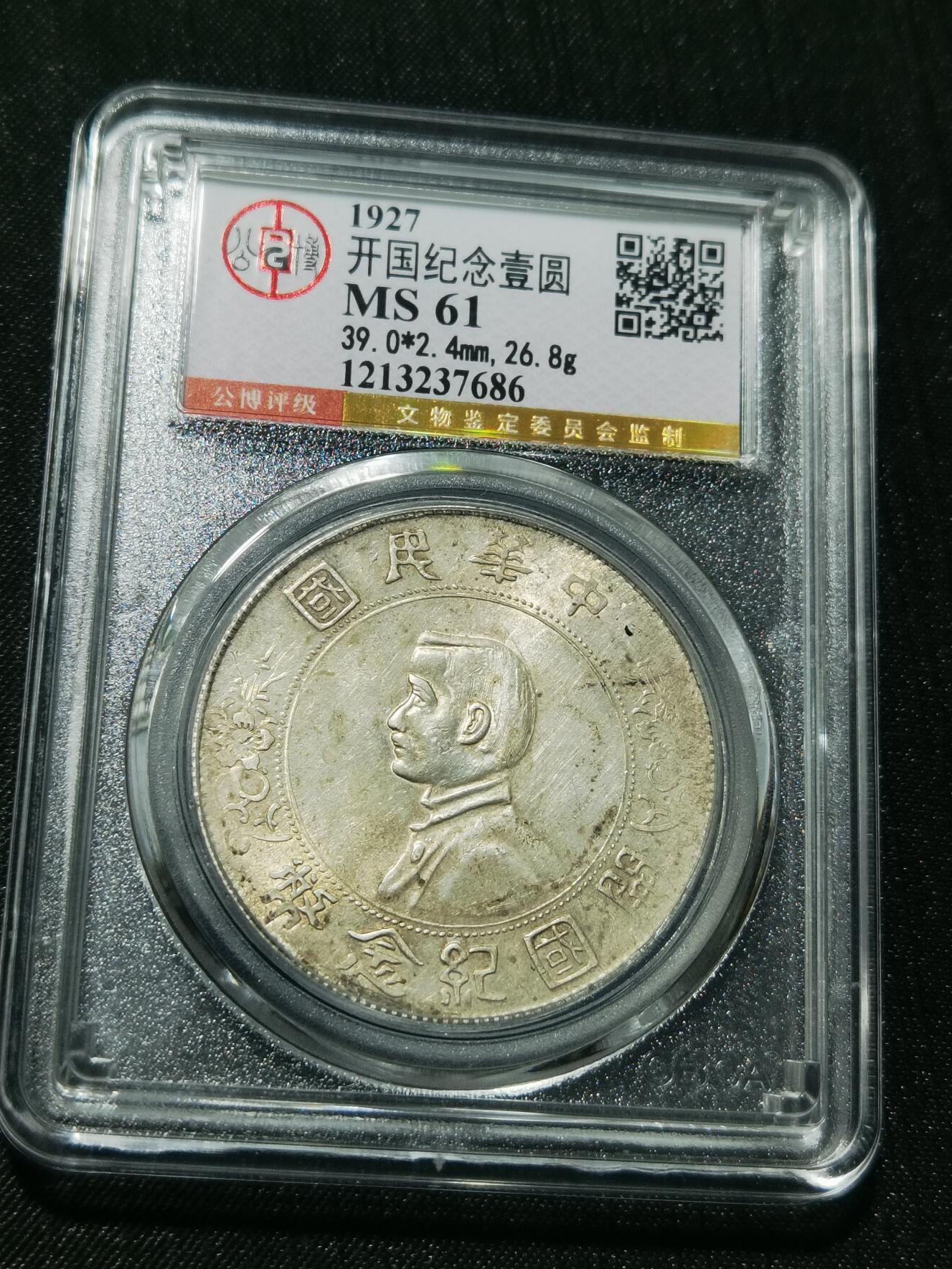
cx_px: 480
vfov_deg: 32.7
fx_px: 2163
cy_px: 626
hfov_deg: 24.8
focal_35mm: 59
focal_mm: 6.67
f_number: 1.9
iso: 80
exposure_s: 1/100
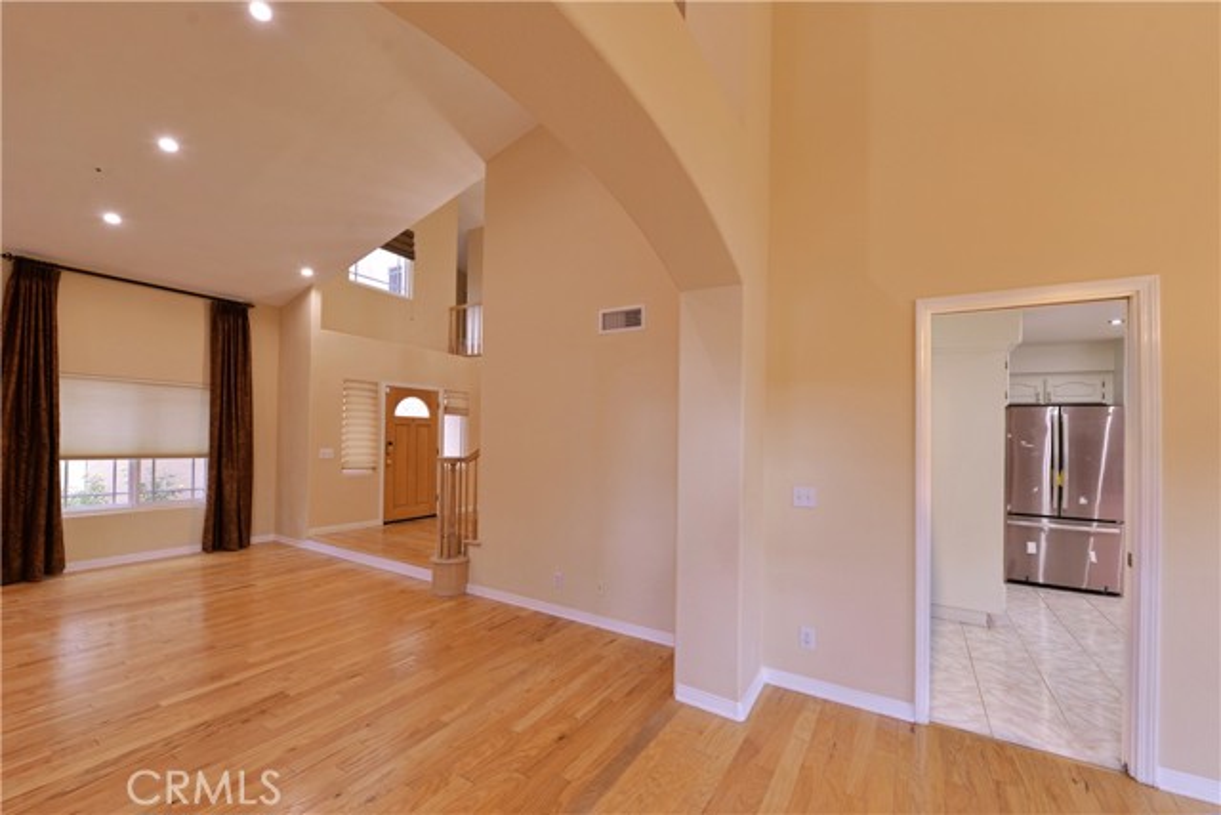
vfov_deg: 81.2
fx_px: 475
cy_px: 408
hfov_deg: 104.2
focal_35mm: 14
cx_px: 610
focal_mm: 14
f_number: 6.3
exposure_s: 1/40
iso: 400
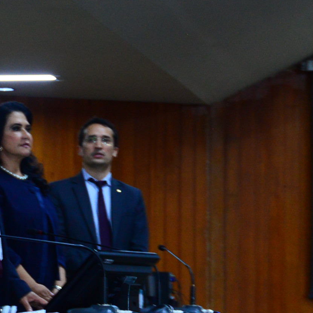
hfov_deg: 9.5
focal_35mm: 179
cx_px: -133
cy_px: 175
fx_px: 1831
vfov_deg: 9.8
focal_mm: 58
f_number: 5
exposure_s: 1/60
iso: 2500
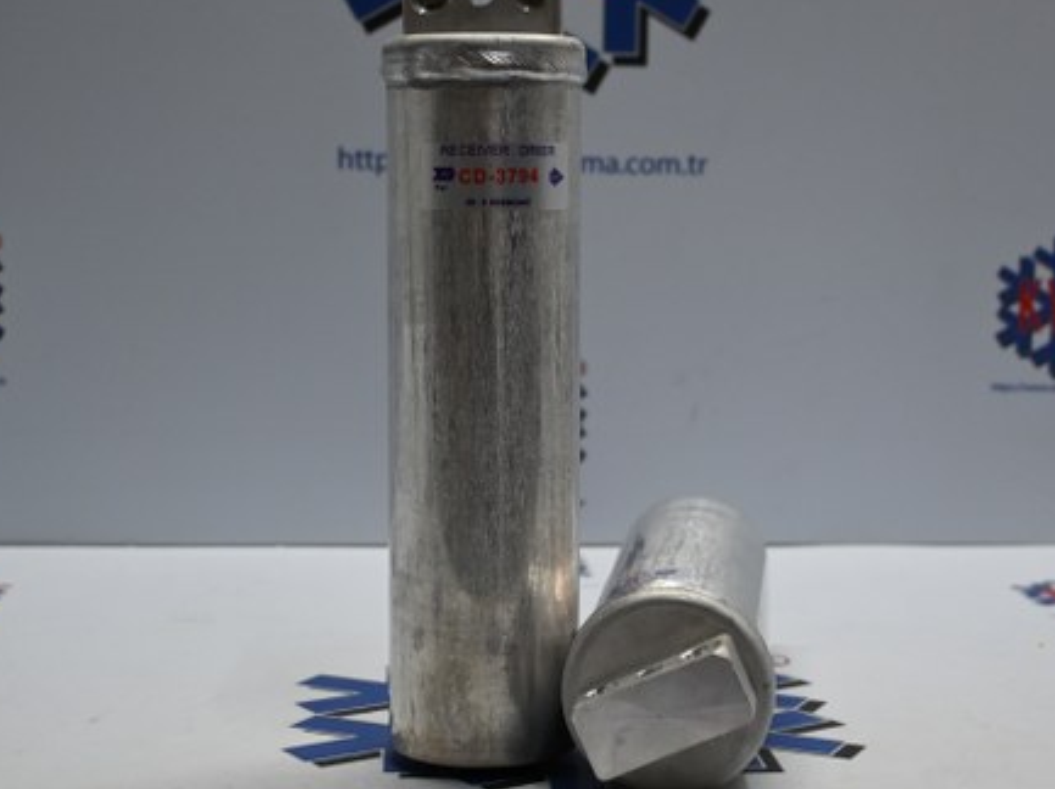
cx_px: 577
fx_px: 1858
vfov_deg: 24.0
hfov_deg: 31.7
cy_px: 382
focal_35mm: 61
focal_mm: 30.5
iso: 720
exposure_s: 1/125
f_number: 4.8
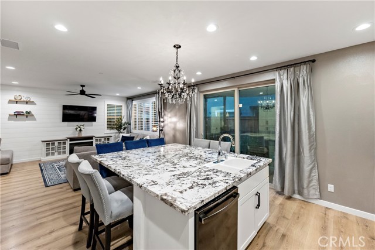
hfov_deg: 104.2
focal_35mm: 14
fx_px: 146
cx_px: 188
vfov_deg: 81.2
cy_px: 125
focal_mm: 14
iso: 1250
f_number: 3.2
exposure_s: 1/160
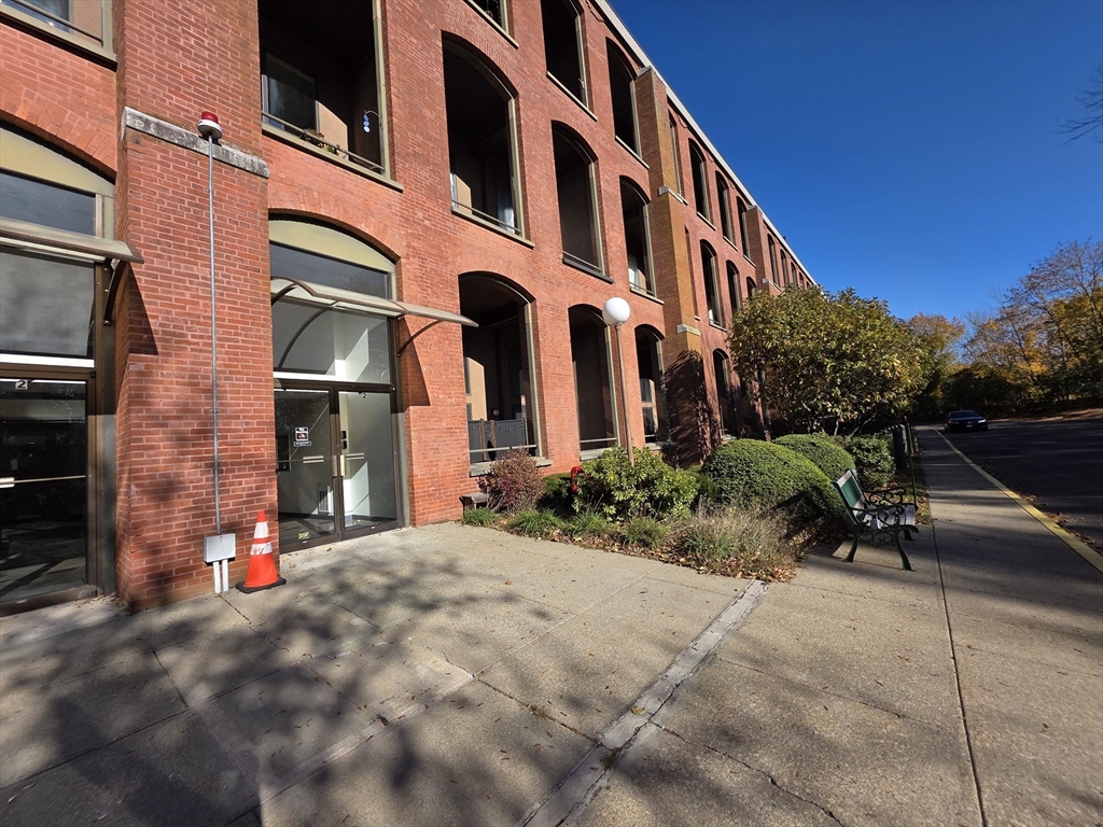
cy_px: 414
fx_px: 414
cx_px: 552
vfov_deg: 89.9
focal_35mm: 13
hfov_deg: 106.2
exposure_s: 1/2049
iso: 40
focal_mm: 2.2
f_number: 1.9
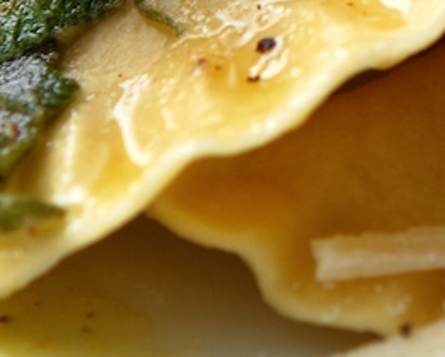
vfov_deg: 4.6
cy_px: -184
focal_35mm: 331
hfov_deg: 5.8
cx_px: 762
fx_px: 4361
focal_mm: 60
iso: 100
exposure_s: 1/200
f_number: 5
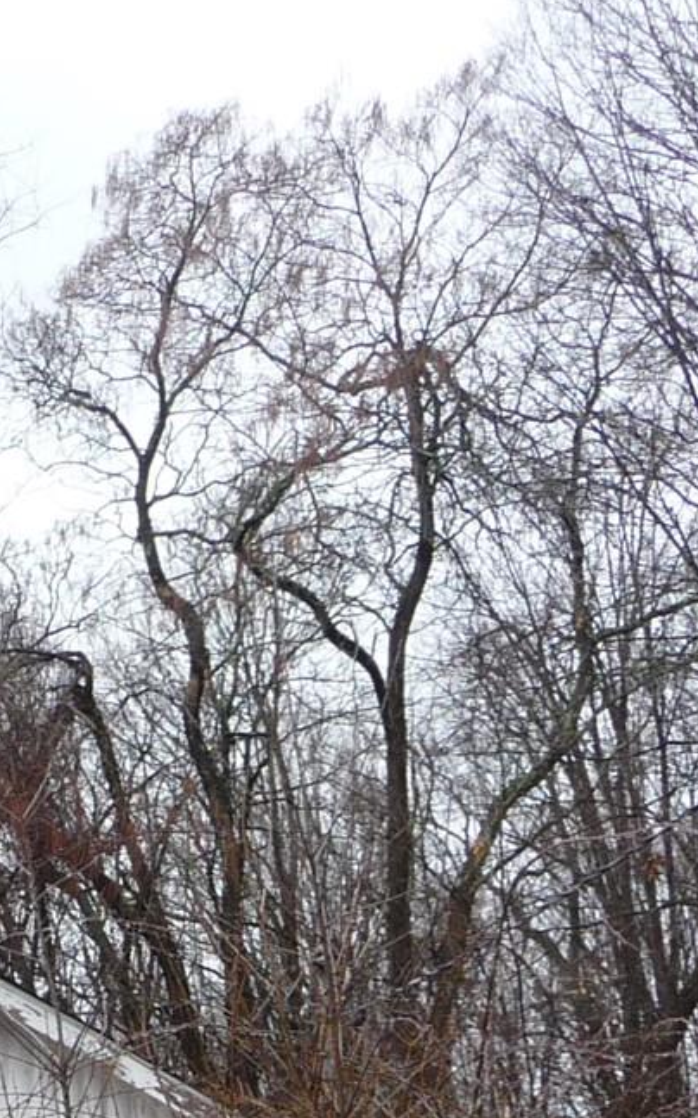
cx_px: -282
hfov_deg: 13.3
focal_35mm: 94
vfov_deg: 20.8
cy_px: 1289
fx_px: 2863
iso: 100
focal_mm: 4.7
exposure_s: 1/200
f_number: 3.3
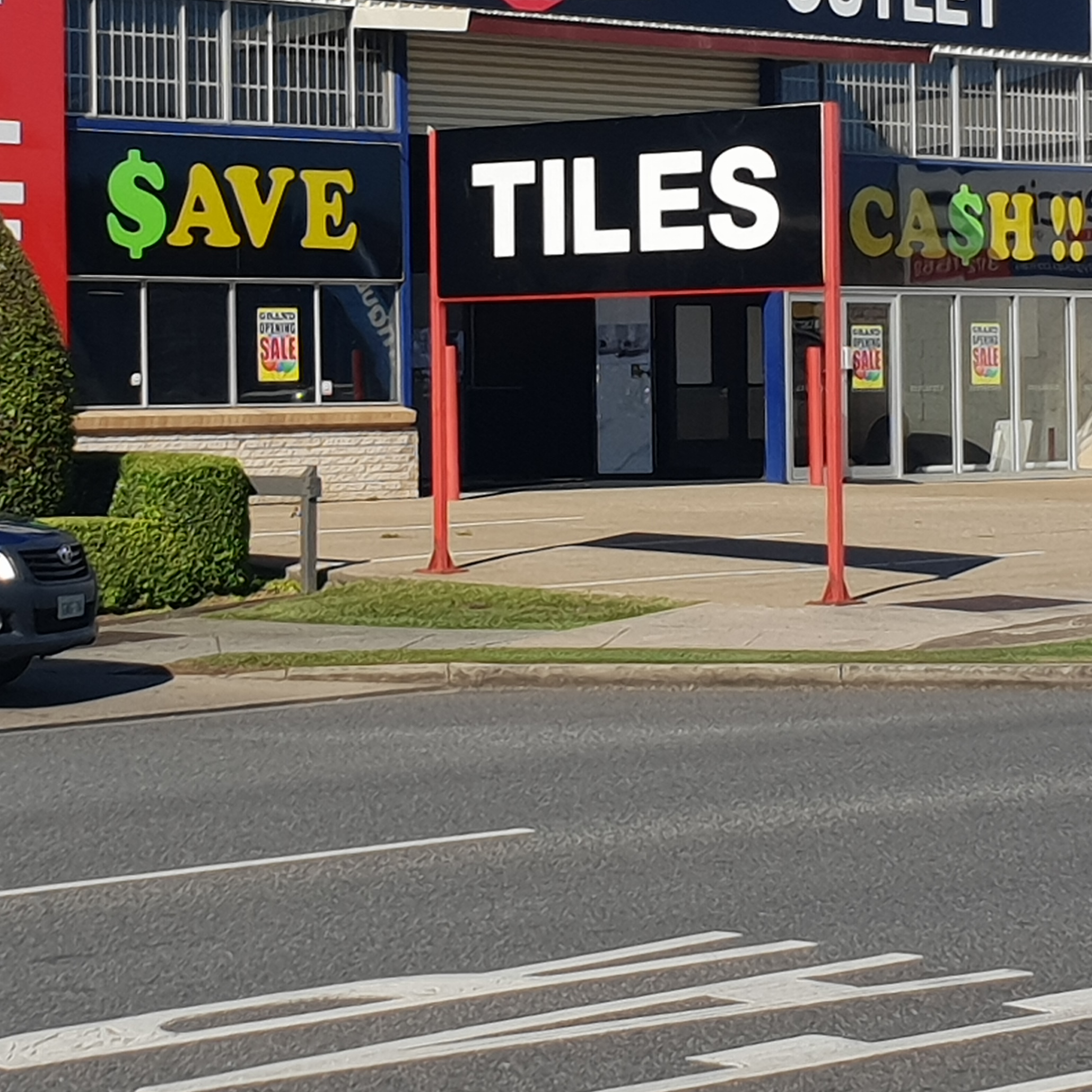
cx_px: 475
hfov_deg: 37.5
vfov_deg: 36.9
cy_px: 311
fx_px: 1606
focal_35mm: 45
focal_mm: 4.3
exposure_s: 1/1996
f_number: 2.4
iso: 50
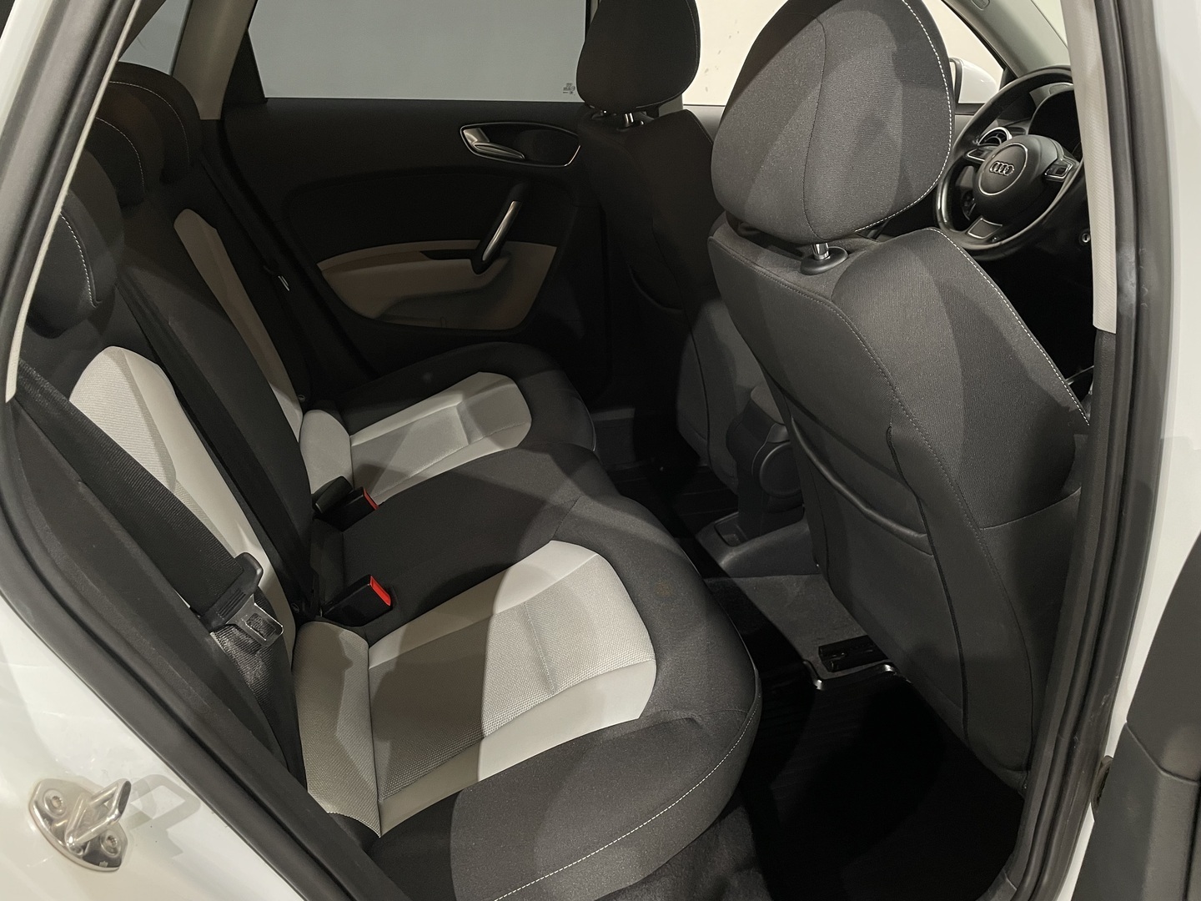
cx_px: 600
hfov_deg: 67.3
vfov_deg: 53.1
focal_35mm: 26
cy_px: 450
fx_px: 902
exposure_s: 1/50
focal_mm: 4.2
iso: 250
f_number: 1.6
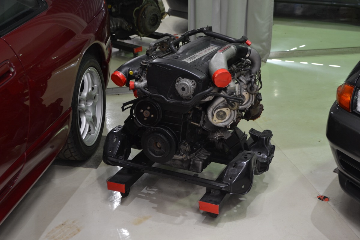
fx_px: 525
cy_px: 120
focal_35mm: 52
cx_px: 180
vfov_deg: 25.8
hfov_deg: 37.9
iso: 450
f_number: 5
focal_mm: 35
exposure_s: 1/15
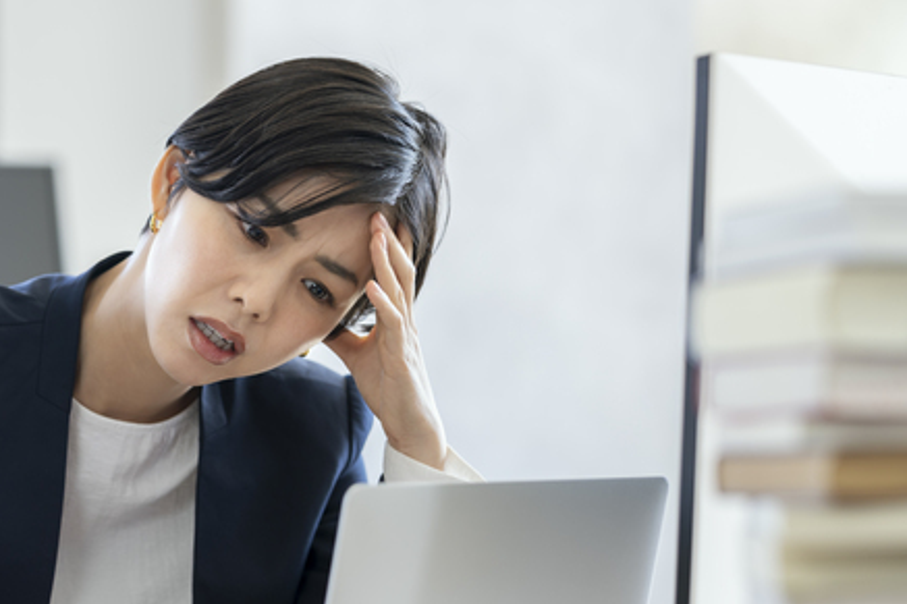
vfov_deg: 8.5
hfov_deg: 12.8
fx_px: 4055
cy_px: 417
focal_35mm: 161
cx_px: 326
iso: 250
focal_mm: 110
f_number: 3.2
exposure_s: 1/50
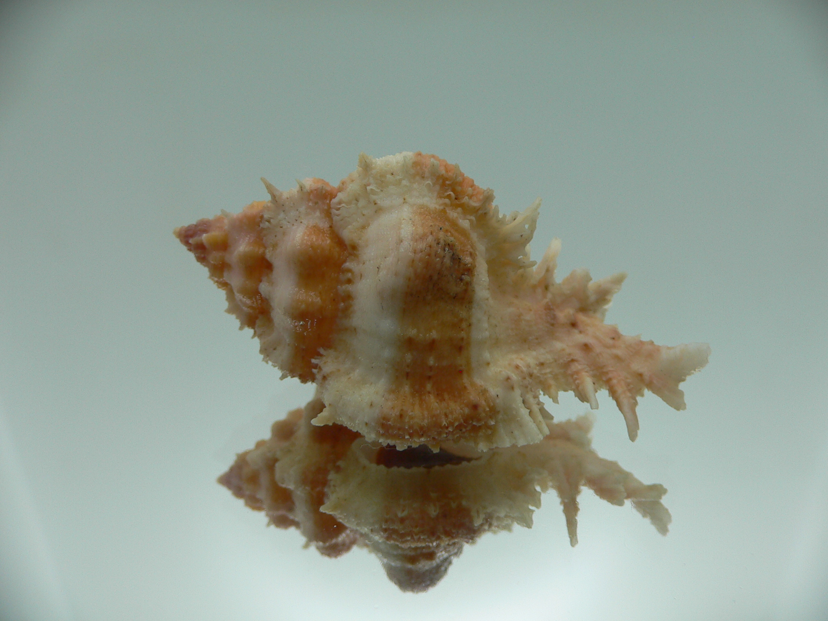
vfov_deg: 40.7
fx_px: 837
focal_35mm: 35
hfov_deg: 52.6
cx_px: 414
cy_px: 310
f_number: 2.8
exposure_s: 1/100
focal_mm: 4.6
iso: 80
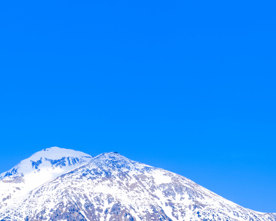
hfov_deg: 6.2
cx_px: 60
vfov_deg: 4.9
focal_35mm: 313
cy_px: 342
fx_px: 2557
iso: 100
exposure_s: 1/160
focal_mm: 113.3
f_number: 8
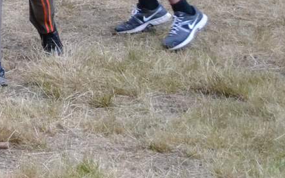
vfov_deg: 8.2
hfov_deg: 12.2
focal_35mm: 152
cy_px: -174
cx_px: -283
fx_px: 1182
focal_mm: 22
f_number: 3.5
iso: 3200
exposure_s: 1/500
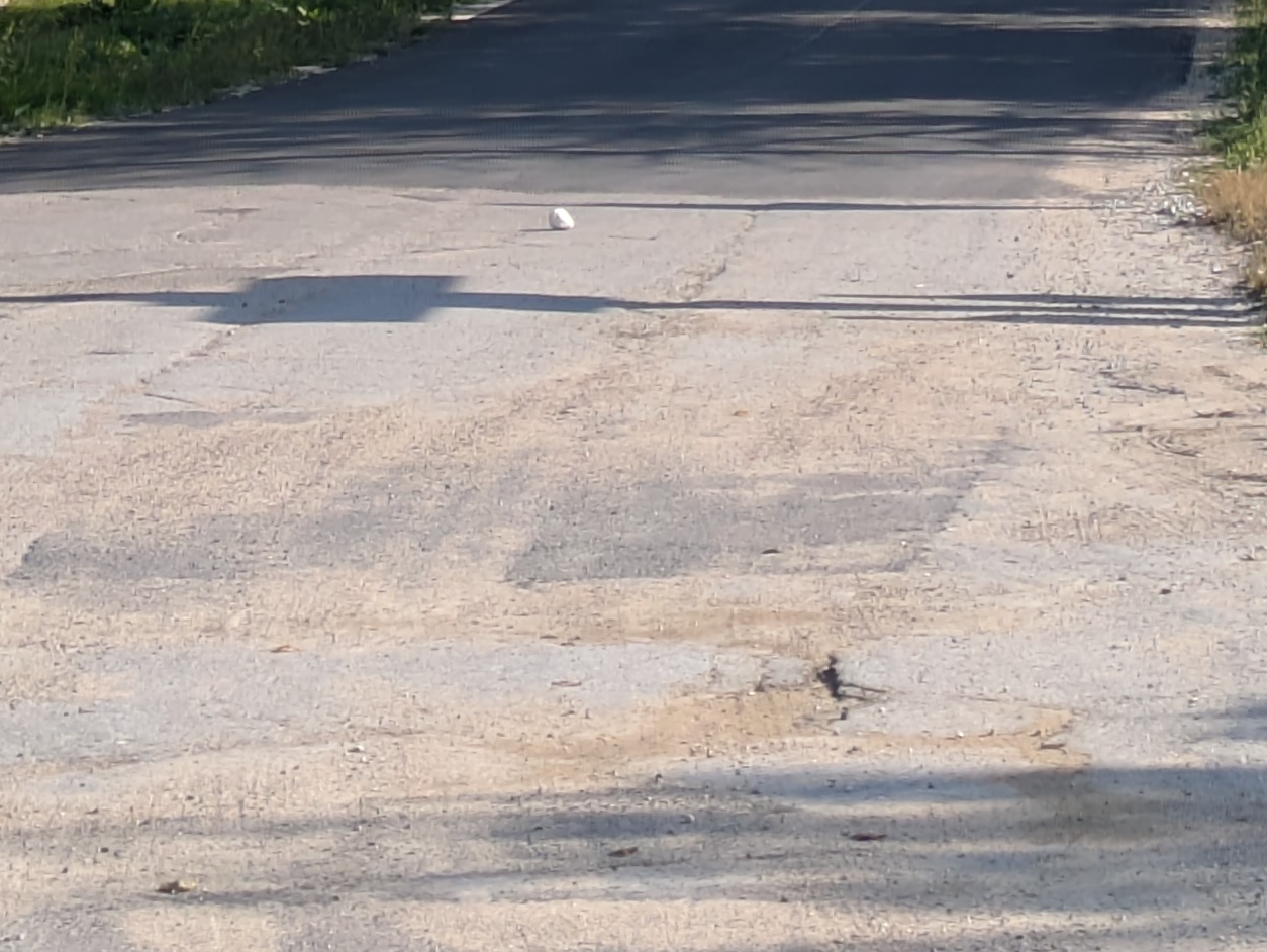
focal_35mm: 188
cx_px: 868
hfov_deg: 10.5
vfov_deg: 7.8
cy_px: -457
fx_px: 6885
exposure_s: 1/1610
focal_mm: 5.43
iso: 51
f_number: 1.89
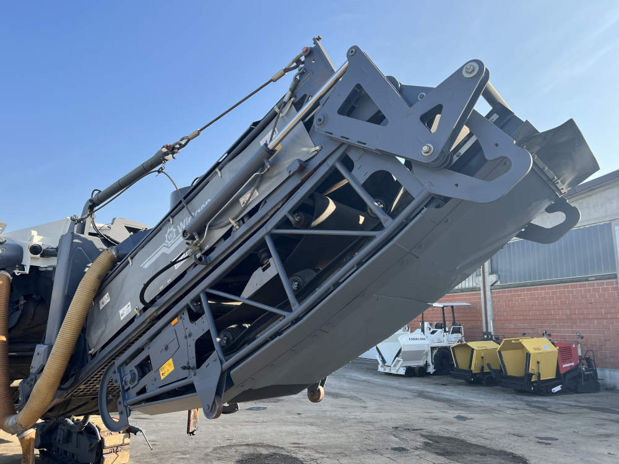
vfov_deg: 53.1
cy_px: 232
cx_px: 310
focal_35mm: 26
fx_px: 465
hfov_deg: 67.3
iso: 50
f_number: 1.5
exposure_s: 1/1511
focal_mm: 5.7
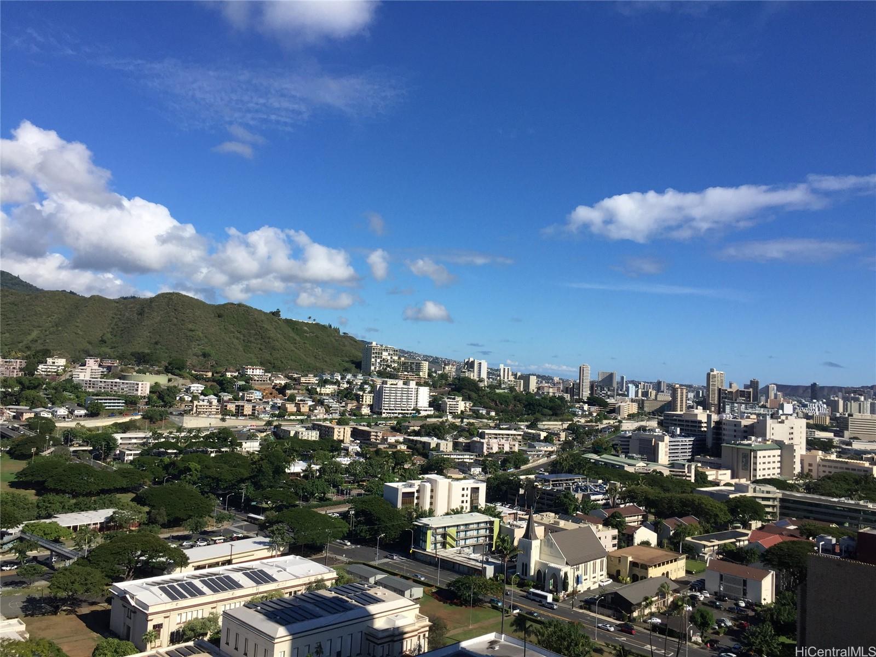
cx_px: 438
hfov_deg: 61.7
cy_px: 328
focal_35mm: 29
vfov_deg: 48.2
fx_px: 734
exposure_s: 1/3049
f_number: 2.2
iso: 32
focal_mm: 4.15
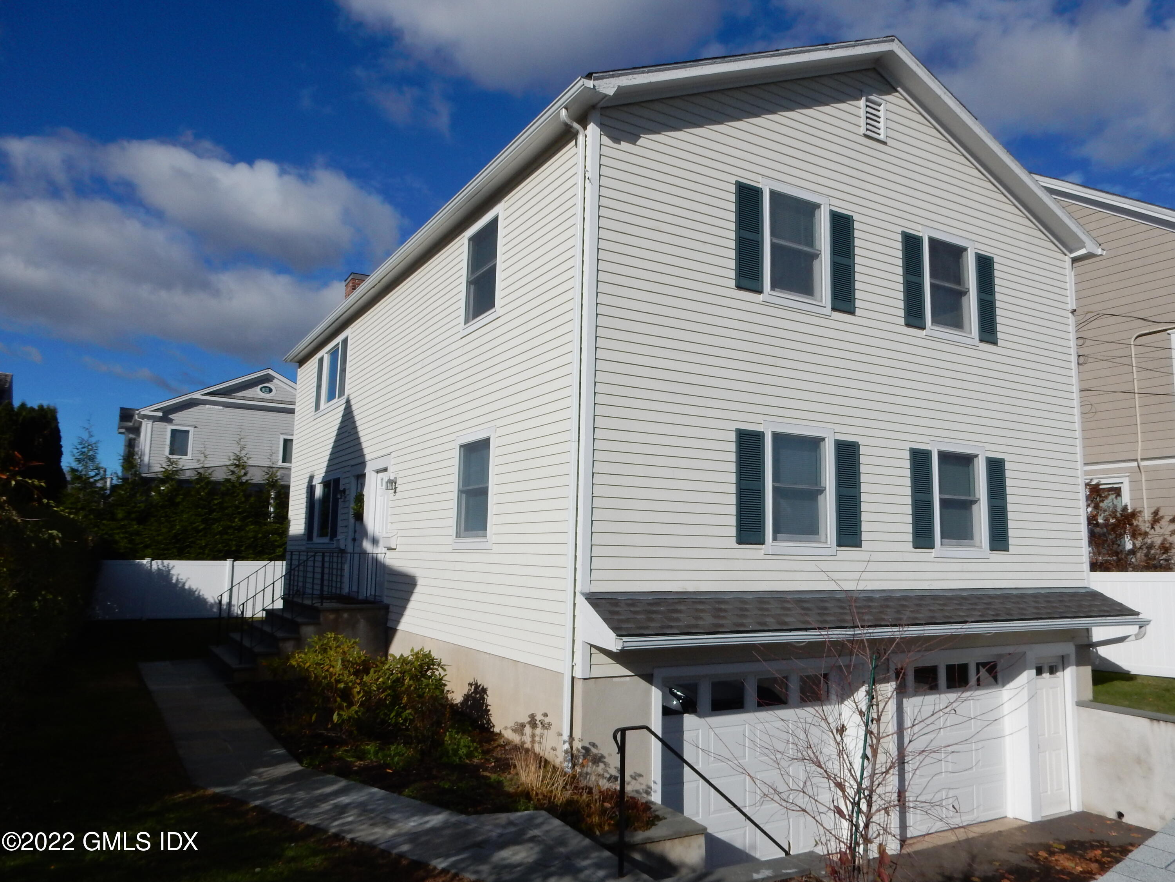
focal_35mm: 25
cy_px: 441
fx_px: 849
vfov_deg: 54.9
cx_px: 588
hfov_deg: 69.4
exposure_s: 1/2000
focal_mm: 4.5
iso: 125
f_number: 4.8
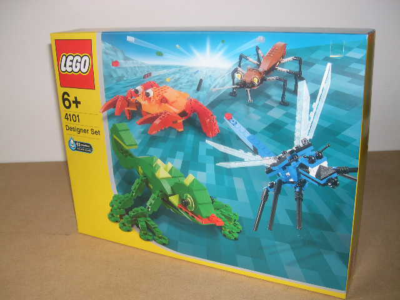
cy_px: 150
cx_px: 200
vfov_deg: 37.7
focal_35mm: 38
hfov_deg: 49.0
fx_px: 439
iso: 100
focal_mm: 8
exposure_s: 1/60
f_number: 2.8
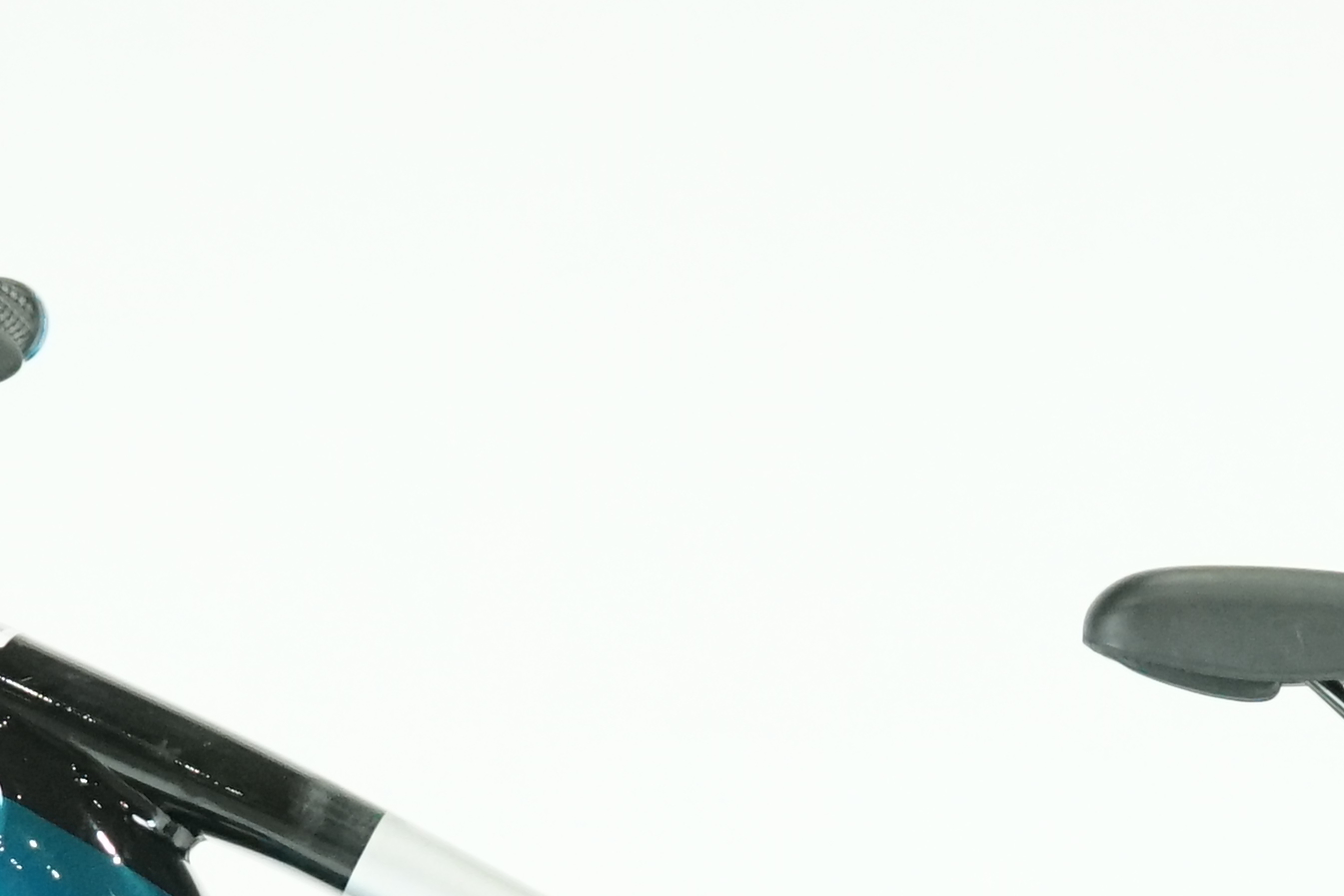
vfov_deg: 5.8
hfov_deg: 8.9
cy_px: 1591
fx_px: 8662
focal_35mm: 232
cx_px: 652
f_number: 5
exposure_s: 1/200
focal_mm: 52
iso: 2500
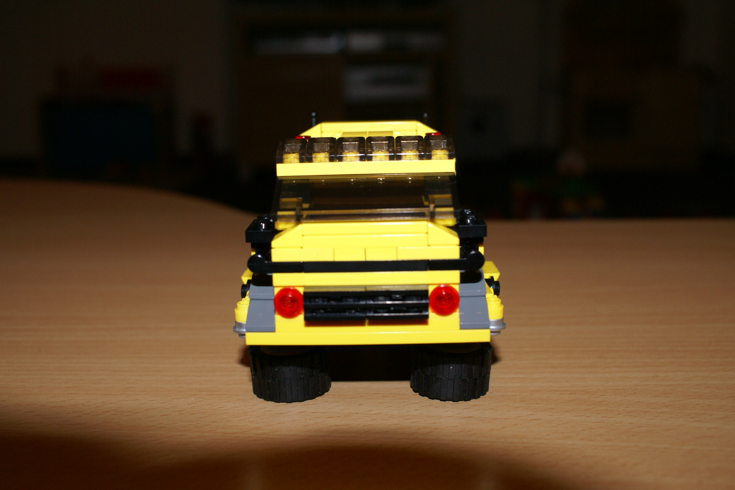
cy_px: 245
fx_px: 796
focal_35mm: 39
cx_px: 368
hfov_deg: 49.6
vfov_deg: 34.2
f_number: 5.6
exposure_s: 1/60
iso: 400
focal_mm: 26
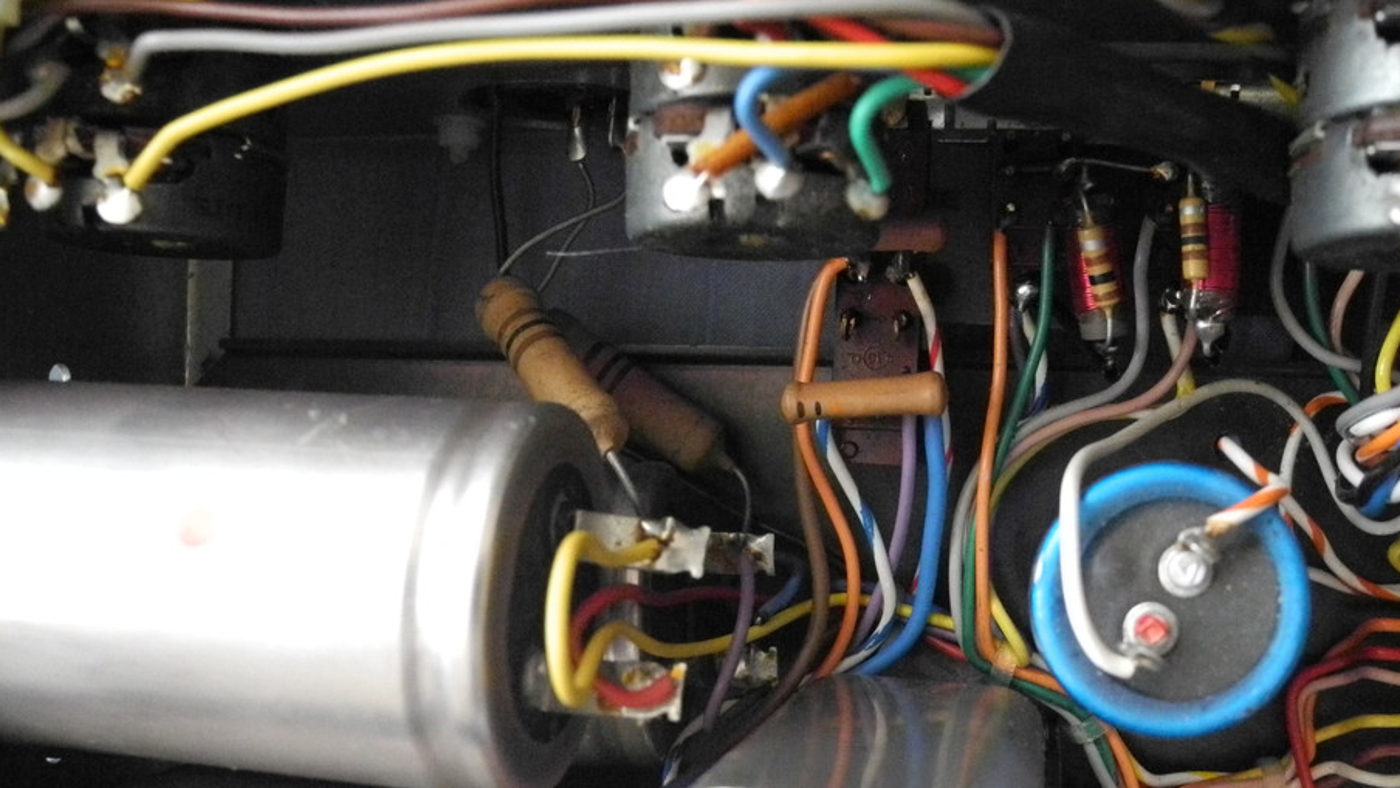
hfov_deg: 55.0
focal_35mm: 36
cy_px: 503
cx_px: 809
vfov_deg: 32.7
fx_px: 1337
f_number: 2.8
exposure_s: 1/125
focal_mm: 6
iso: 1600
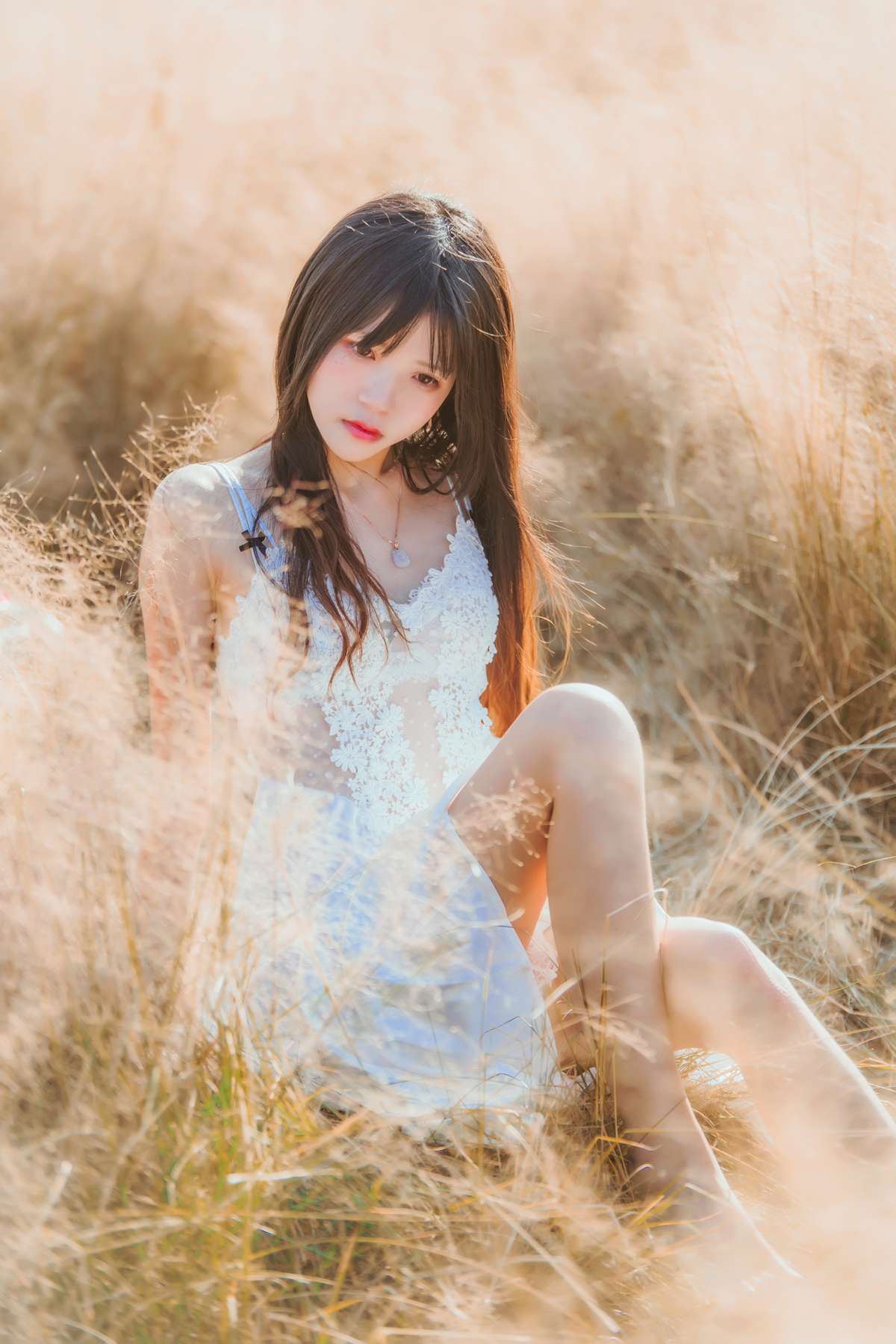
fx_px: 4665
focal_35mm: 125
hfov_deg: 11.0
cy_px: 672
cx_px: 448
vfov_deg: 16.4
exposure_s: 1/800
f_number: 2.8
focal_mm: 125
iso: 160
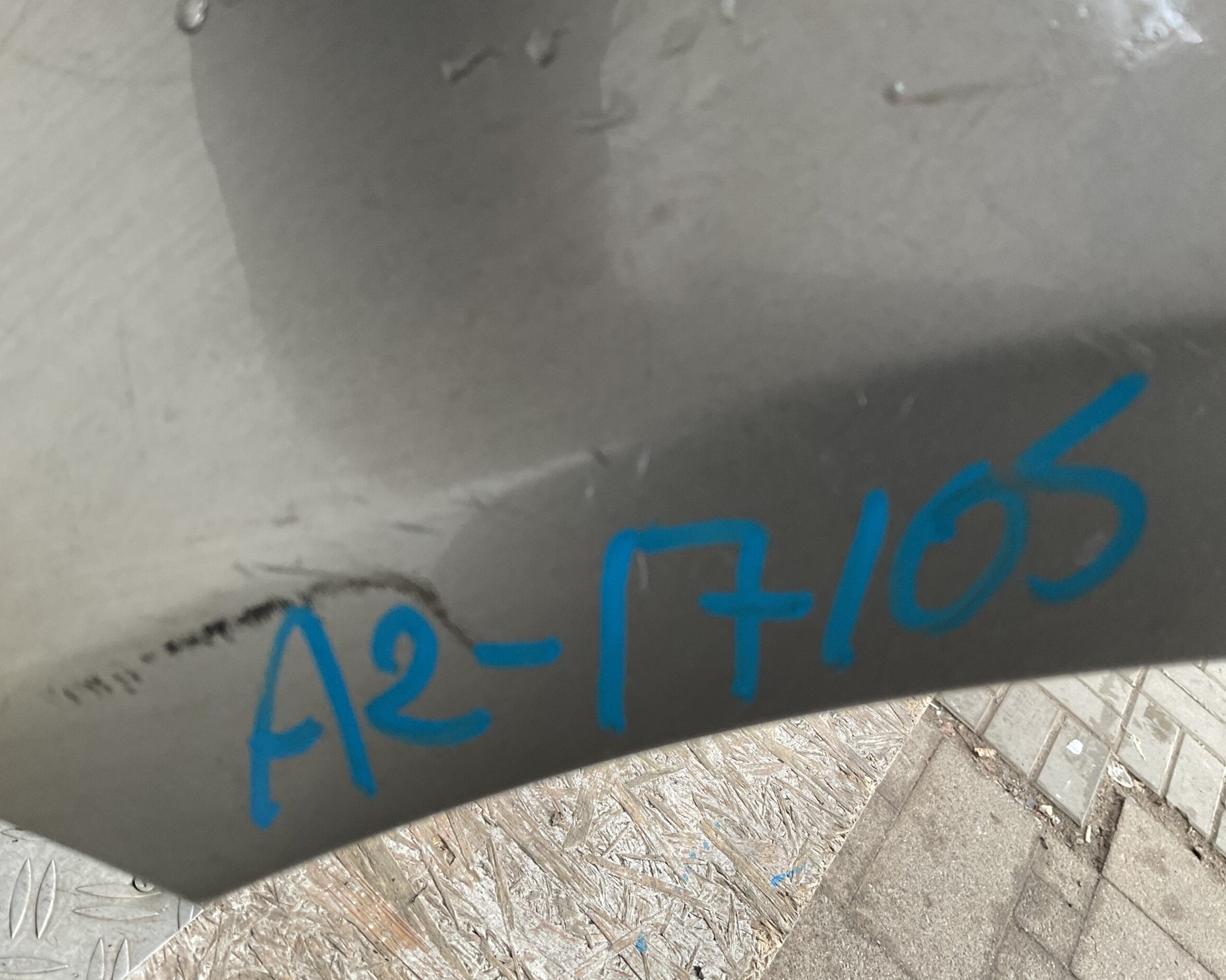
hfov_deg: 57.2
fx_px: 1125
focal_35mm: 31
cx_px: 623
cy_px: 502
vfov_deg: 47.1
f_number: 1.8
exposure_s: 1/50
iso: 64
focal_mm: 3
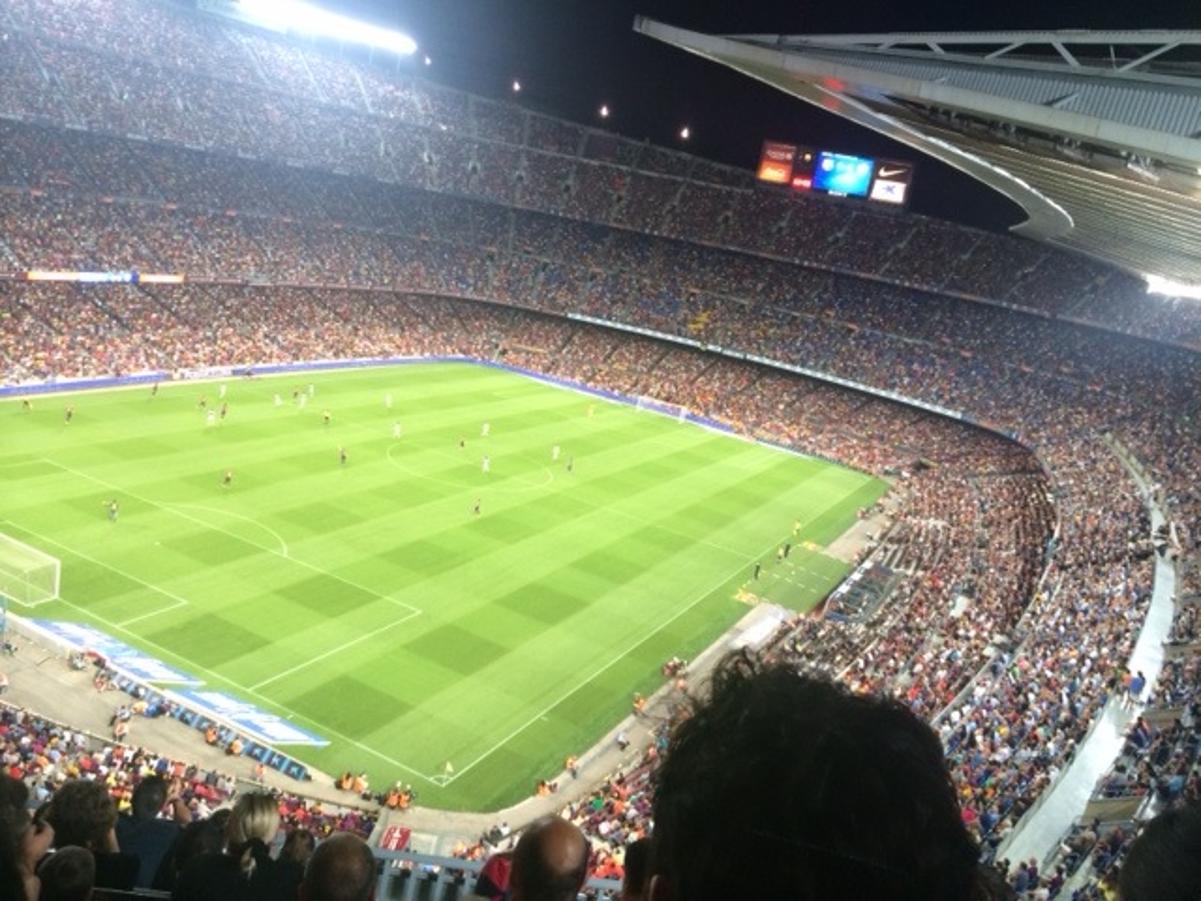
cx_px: 600
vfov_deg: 46.8
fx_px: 1041
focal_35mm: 30
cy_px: 450
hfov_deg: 60.0
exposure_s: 1/30
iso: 100
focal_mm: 4.12
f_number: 2.2
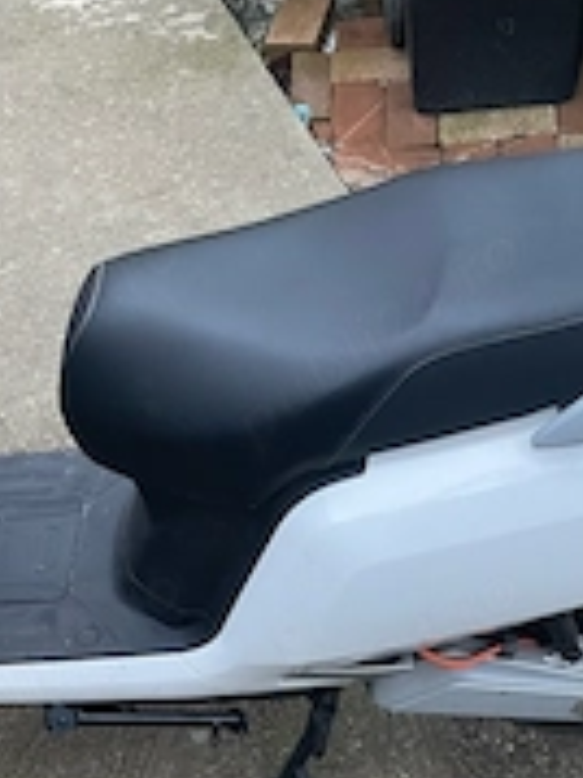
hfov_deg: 24.8
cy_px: 730
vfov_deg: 31.4
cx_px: 126
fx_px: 1304
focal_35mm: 58
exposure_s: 1/60
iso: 400
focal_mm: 4.2
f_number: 1.6
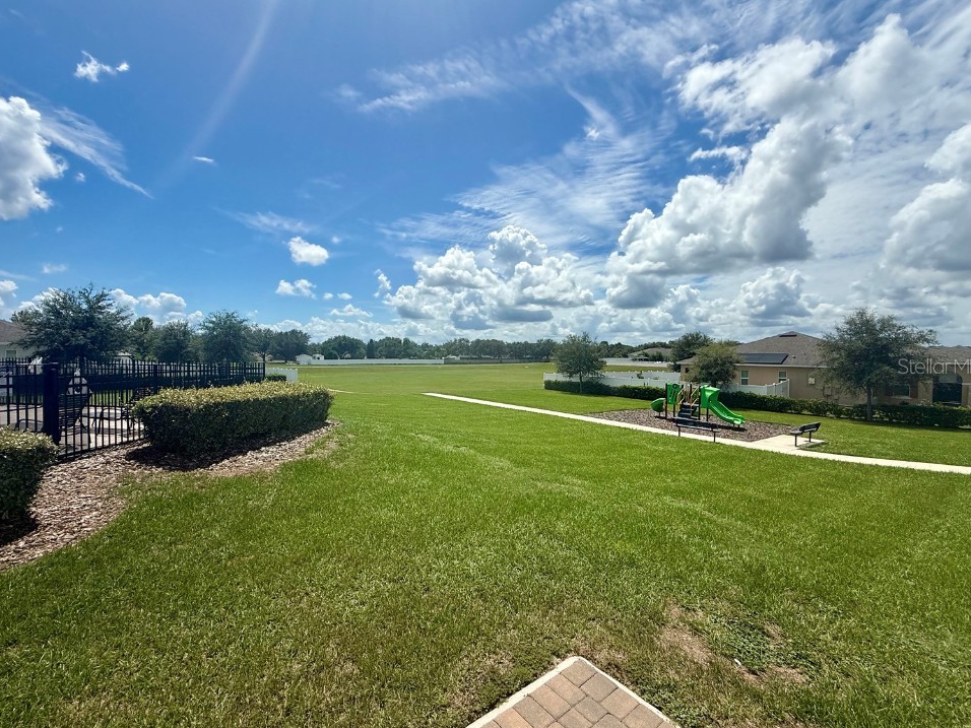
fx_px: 421
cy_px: 366
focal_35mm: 15
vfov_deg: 81.7
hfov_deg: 98.2
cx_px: 473
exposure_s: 1/4762
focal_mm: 2.22
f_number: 2.2
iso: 50
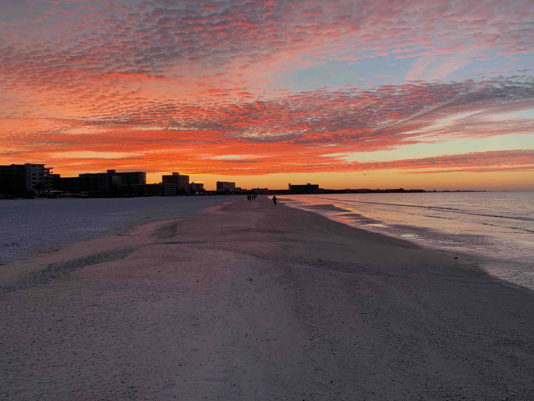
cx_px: 267
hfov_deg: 67.3
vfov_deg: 53.1
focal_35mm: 26
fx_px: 401
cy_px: 200
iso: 64
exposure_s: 1/121
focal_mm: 4.25
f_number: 1.8
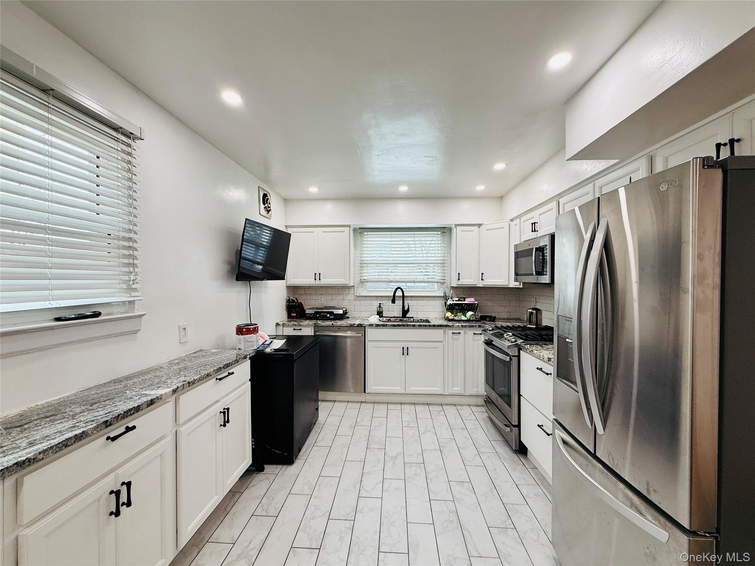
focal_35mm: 14
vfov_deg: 85.7
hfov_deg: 102.1
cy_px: 283
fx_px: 305
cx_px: 378
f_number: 2.2
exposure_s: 1/120
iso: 125
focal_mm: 2.22
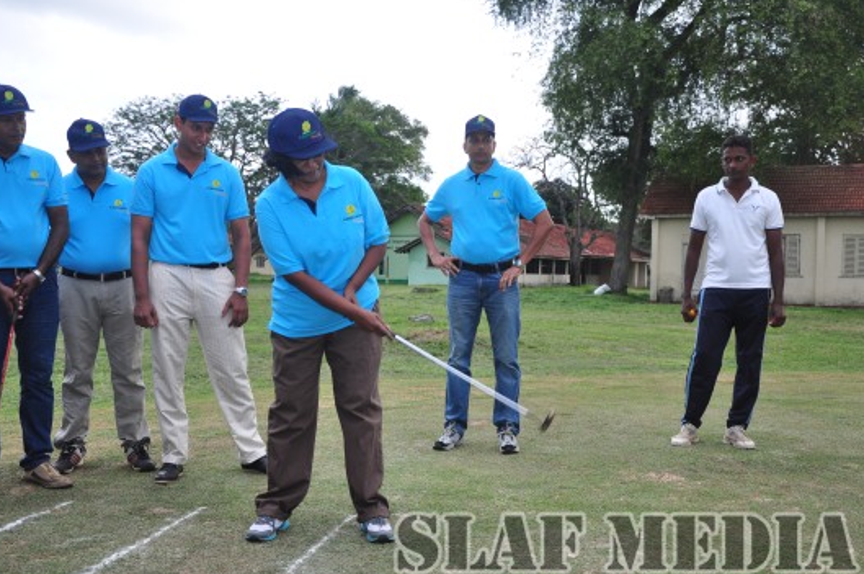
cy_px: 316
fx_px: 1020
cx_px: 439
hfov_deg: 45.9
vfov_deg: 31.4
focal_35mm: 43
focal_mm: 25
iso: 250
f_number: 4
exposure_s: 1/125
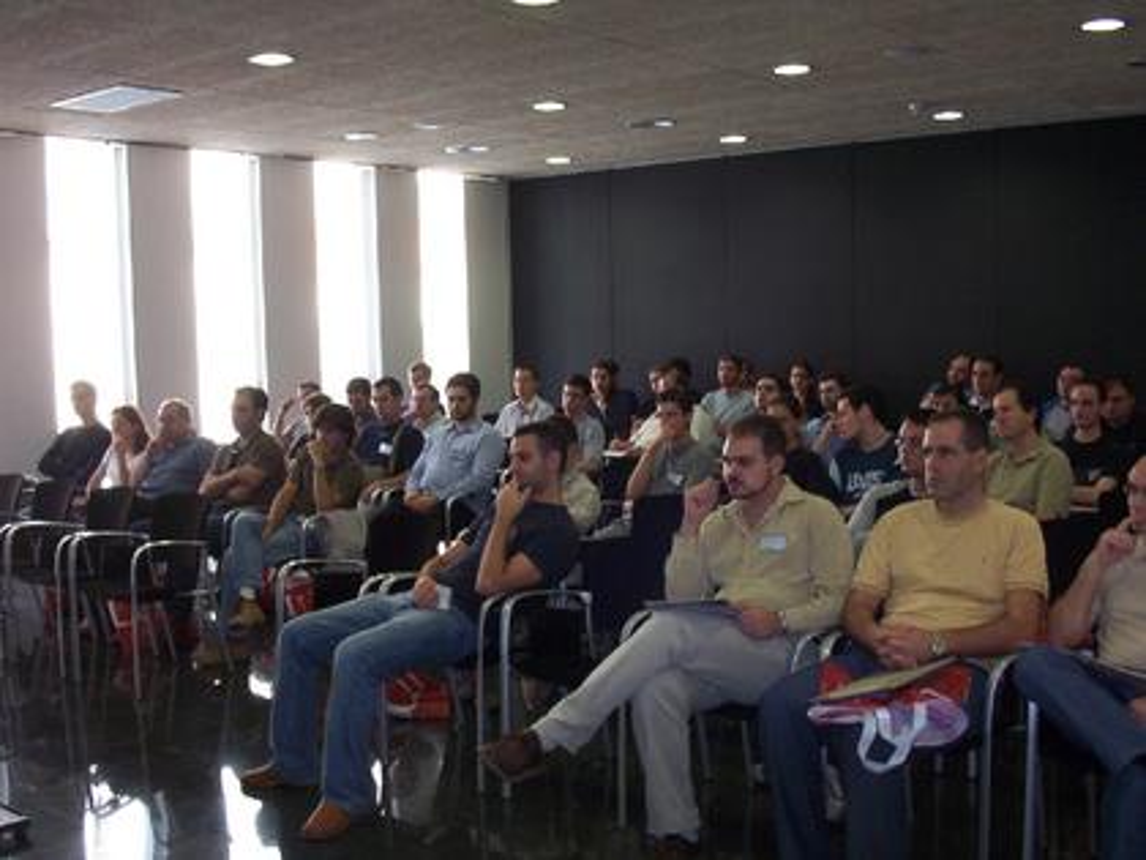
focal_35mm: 39
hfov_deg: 47.9
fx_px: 1291
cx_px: 573
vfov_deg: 36.8
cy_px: 430
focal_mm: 6
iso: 140
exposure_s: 1/30
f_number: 4.5
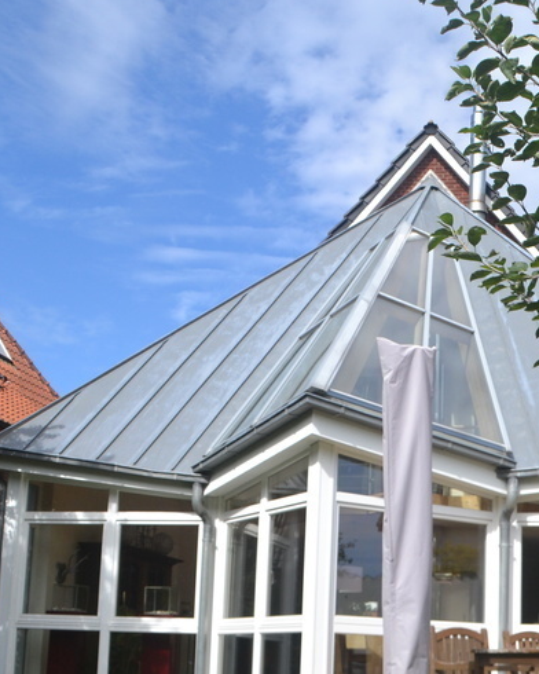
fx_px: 1057
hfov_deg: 28.2
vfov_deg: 35.2
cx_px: 404
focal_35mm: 53
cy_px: 408
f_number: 5.6
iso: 400
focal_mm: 18
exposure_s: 1/1600
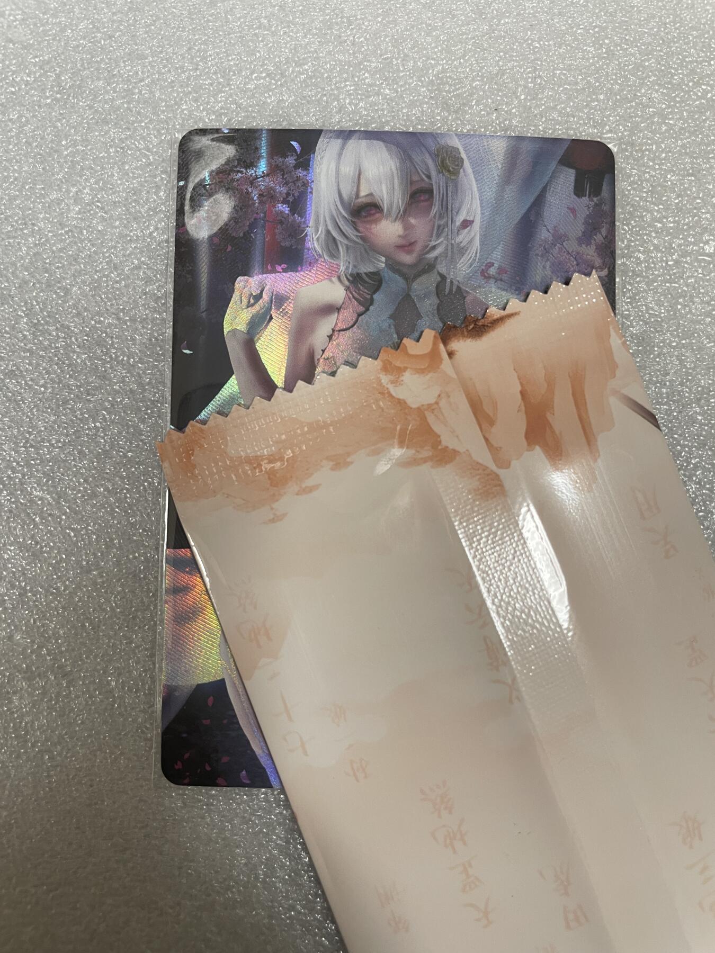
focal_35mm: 26
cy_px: 476
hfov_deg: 53.1
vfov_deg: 67.3
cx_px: 358
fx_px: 716
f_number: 1.6
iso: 80
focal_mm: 4.2
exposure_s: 1/50
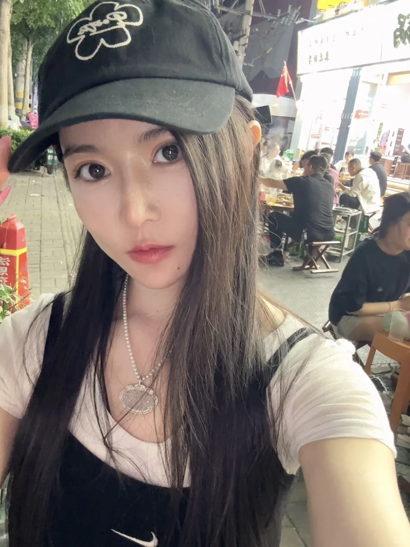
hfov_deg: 46.8
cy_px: 274
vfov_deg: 60.0
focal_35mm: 30
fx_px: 474
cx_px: 205
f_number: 1.9
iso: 500
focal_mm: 2.69
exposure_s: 1/20
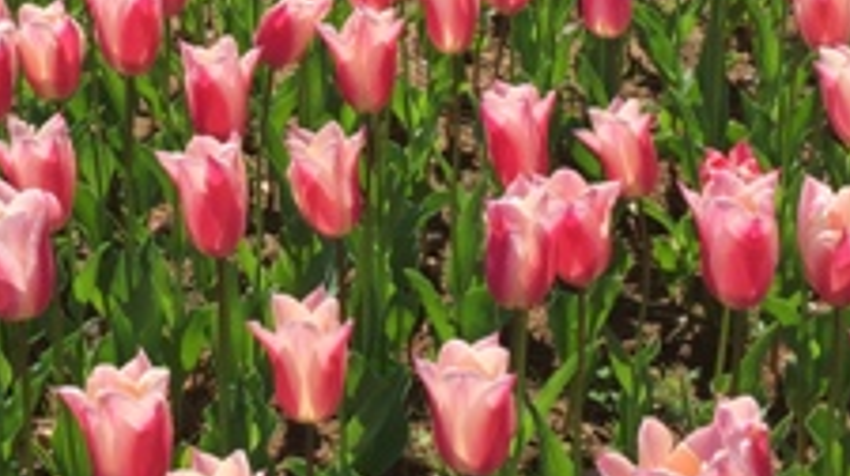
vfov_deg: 13.0
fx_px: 2026
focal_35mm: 90
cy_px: -128
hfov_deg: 23.4
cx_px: 193
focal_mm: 4.15
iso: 32
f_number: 2.2
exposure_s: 1/1883
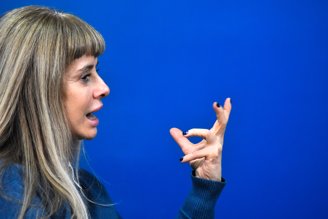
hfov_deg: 8.9
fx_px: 2118
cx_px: 164
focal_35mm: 232
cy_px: 110
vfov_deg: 5.9
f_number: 2.8
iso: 3200
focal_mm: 155
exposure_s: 1/250
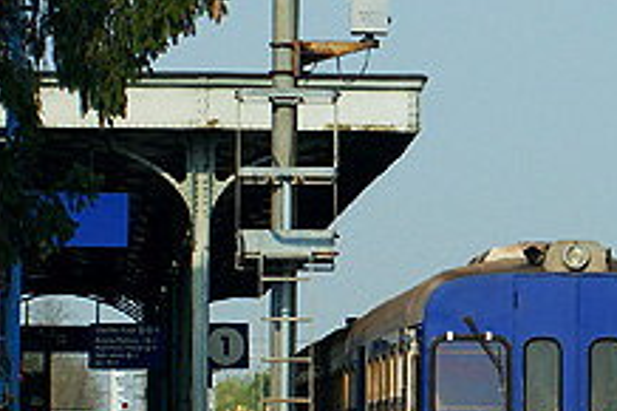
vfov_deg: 4.3
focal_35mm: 317
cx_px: 671
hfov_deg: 6.5
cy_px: 232
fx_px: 5435
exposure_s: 1/500
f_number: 5.6
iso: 100
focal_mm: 45
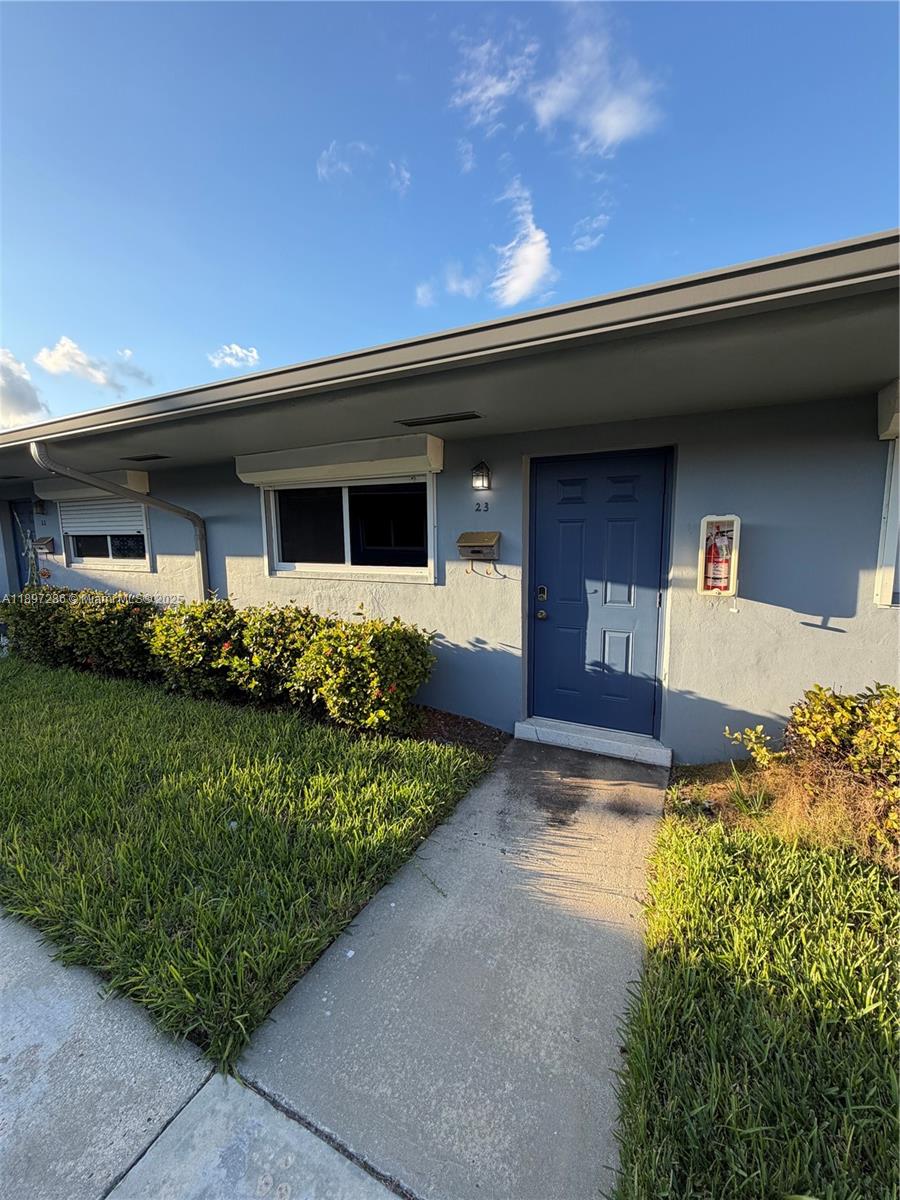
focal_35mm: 14
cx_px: 450
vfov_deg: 102.1
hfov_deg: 85.7
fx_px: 485
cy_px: 600
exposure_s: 1/336
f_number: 2.2
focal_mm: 2.22
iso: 50
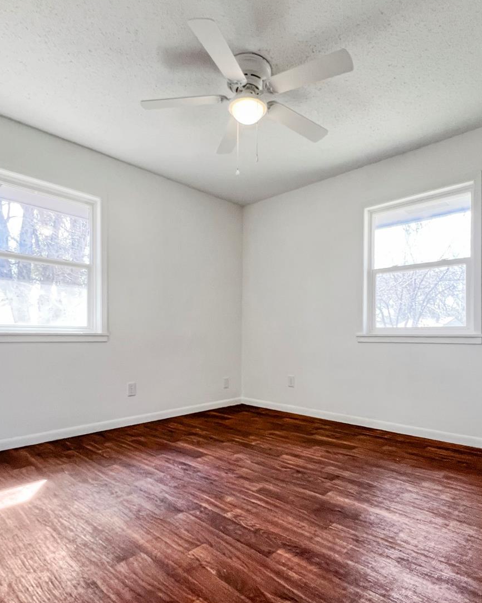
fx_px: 321
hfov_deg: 73.7
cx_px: 254
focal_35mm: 18
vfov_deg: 86.3
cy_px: 321
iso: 160
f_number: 1.8
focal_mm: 1.57
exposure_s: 1/120
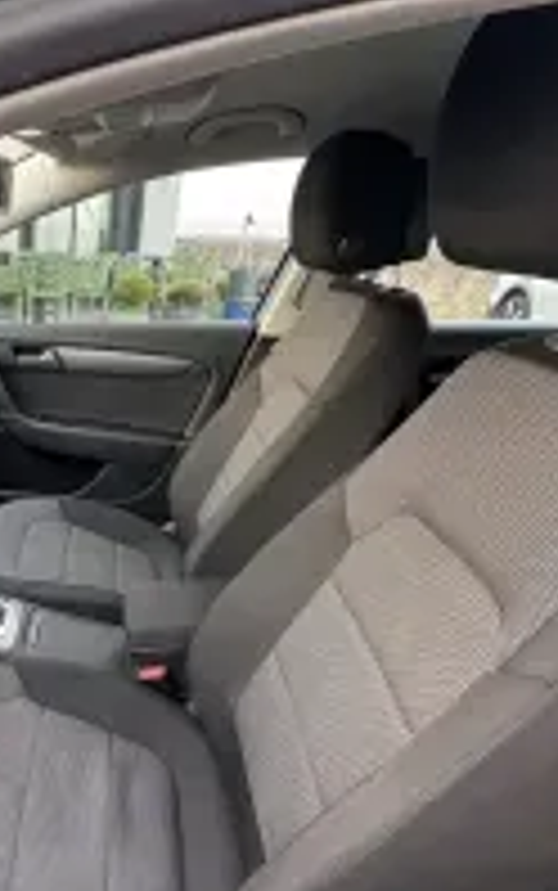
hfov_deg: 40.5
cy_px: 603
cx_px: 4
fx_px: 656
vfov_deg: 66.3
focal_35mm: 27
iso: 250
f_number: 2.2
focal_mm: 2.22
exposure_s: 1/99
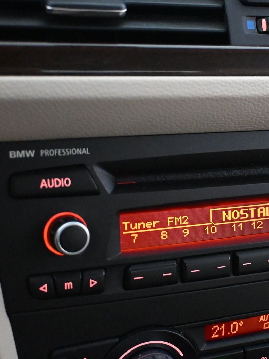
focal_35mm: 62
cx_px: 226
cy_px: 176
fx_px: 643
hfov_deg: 23.2
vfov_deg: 31.2
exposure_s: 1/60
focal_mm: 28
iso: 9000
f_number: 4.5
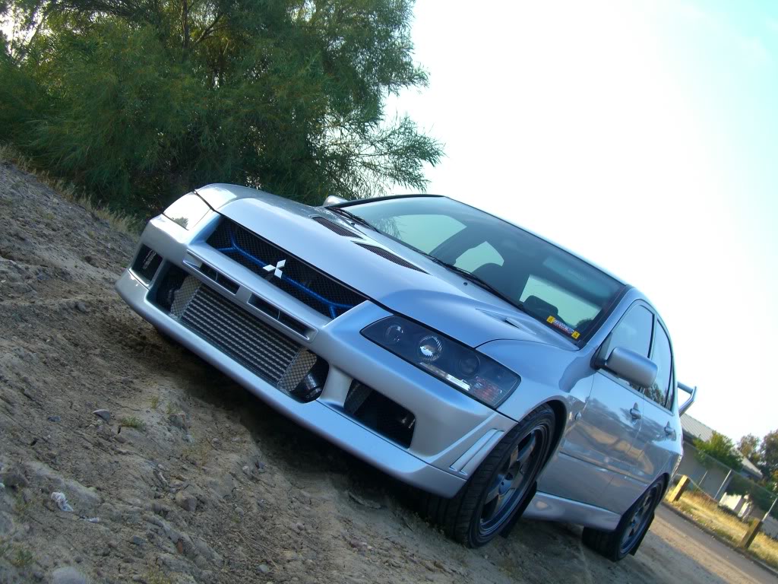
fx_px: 1034
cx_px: 389
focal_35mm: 46
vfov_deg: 31.5
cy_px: 292
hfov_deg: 41.2
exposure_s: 1/125
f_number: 3.1
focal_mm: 9.6
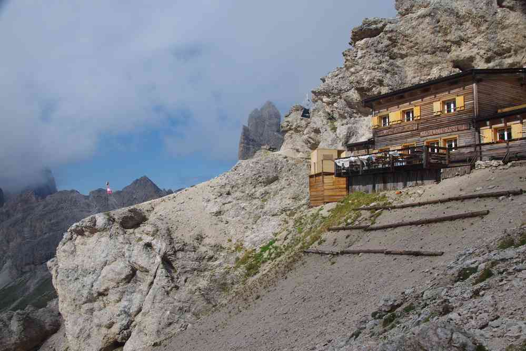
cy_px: 176
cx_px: 263
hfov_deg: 57.2
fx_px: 482
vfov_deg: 40.0
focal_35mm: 33
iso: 200
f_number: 11
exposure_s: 1/100
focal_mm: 21.9
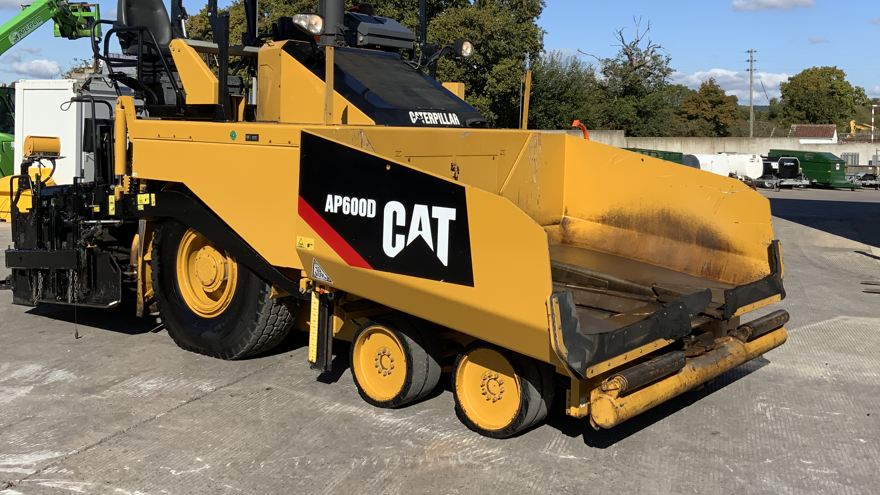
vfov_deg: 30.0
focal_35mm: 39
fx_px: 910
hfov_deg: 51.6
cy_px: 134
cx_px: 470
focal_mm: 3
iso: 20
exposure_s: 1/2320
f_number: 1.8
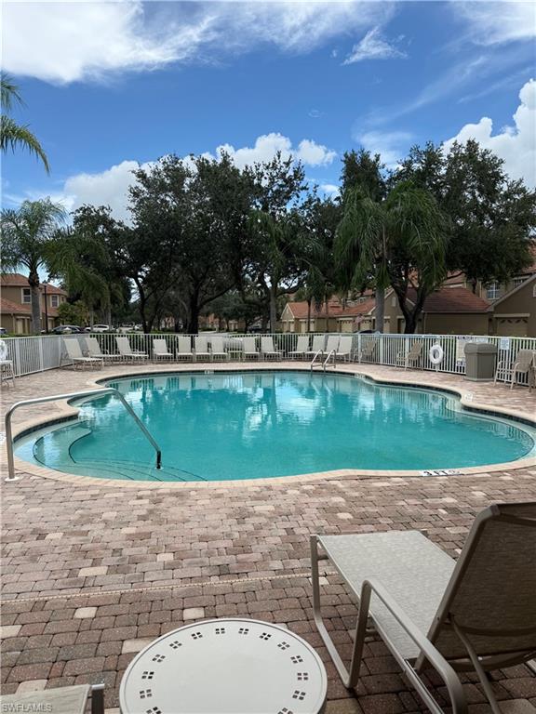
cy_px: 357
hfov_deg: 56.8
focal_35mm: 24
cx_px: 268
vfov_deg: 71.6
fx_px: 495
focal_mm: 6.76
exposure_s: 1/2801
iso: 80
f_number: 1.78
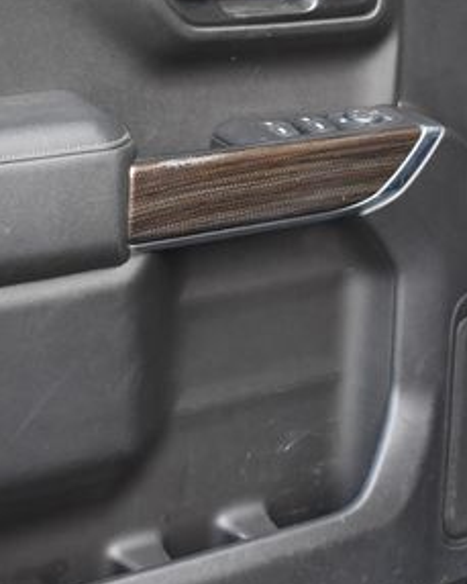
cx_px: 212
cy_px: 248
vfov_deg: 17.9
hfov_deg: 14.4
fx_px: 1848
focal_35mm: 107
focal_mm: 34
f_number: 4.5
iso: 800
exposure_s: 1/125
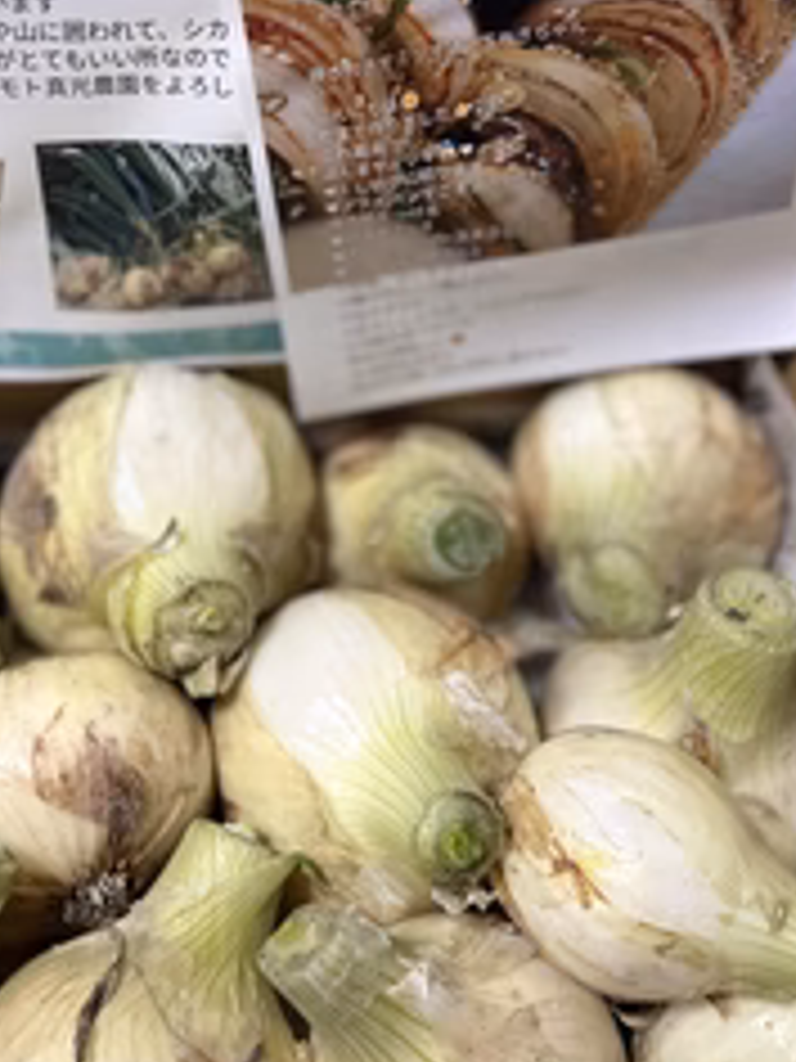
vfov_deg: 42.8
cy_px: 436
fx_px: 1349
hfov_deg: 32.7
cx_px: 279
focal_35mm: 44
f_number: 1.5
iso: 320
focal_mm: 5.7
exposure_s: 1/60
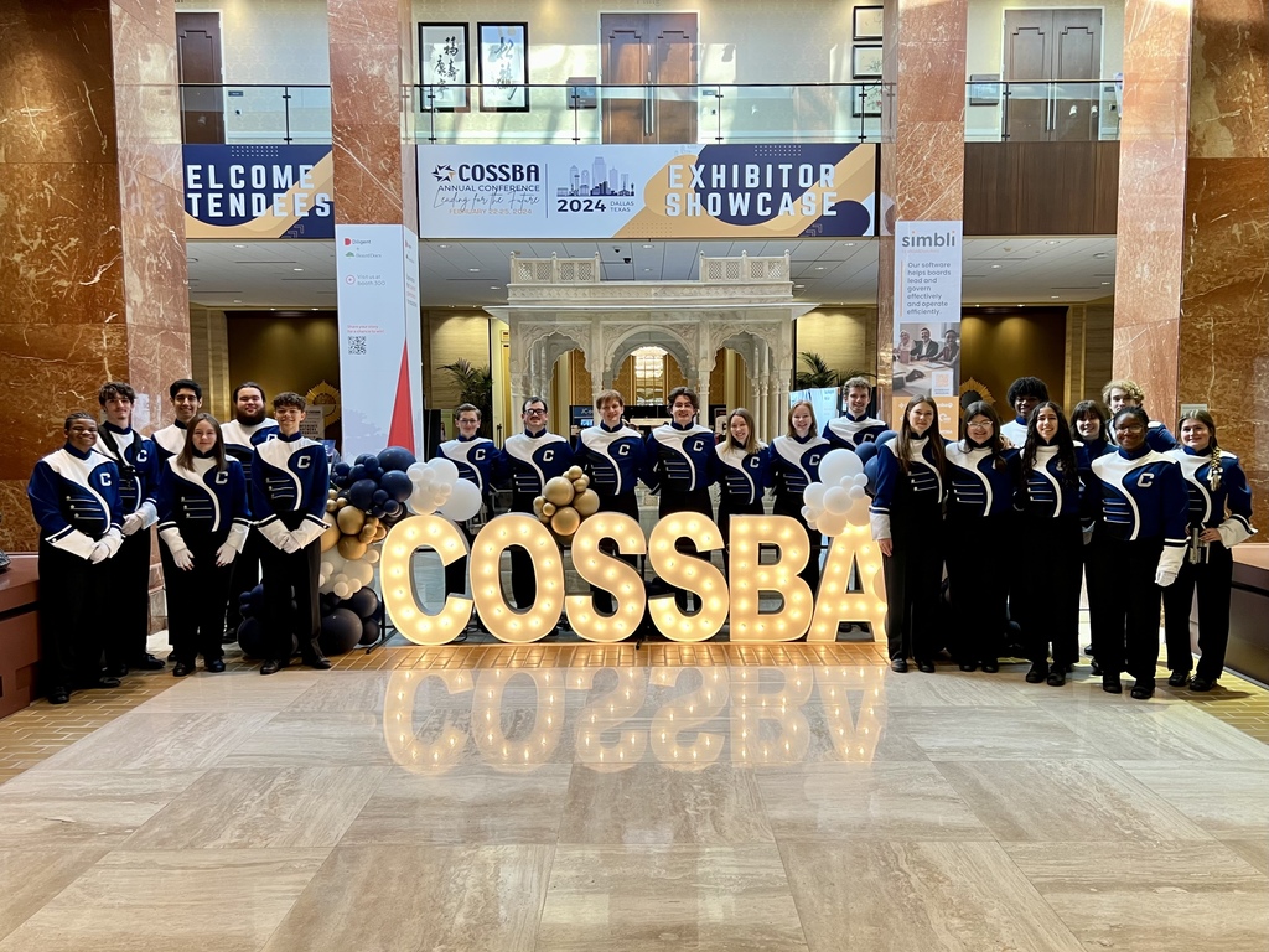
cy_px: 476
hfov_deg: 67.3
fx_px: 953
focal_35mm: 26
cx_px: 634
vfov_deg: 53.1
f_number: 1.5
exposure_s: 1/60
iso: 100
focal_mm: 5.7
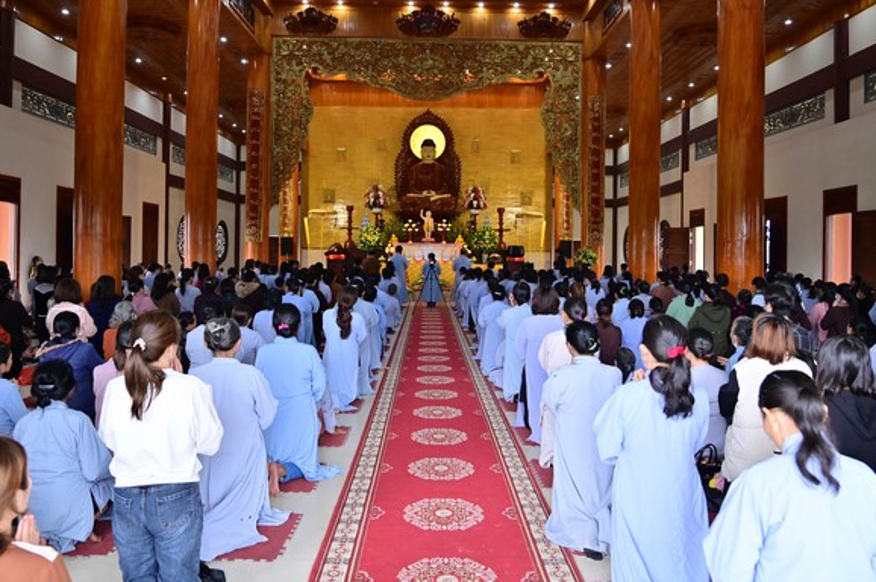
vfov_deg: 47.7
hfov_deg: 67.4
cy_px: 256
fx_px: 656
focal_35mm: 27
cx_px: 438
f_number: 5.6
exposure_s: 1/200
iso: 1600
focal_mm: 24
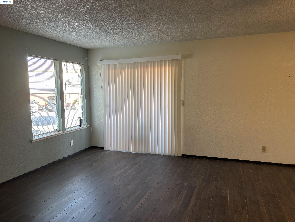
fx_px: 222
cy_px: 111
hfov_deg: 67.3
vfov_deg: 53.1
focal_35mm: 26
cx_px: 148
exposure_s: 1/60
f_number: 1.6
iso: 80
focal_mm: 5.96
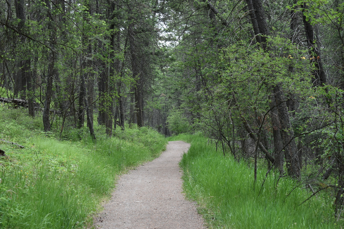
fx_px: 717
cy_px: 114
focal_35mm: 75
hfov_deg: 27.0
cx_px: 172
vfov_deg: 18.2
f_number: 7.1
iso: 400
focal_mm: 50
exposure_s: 1/160
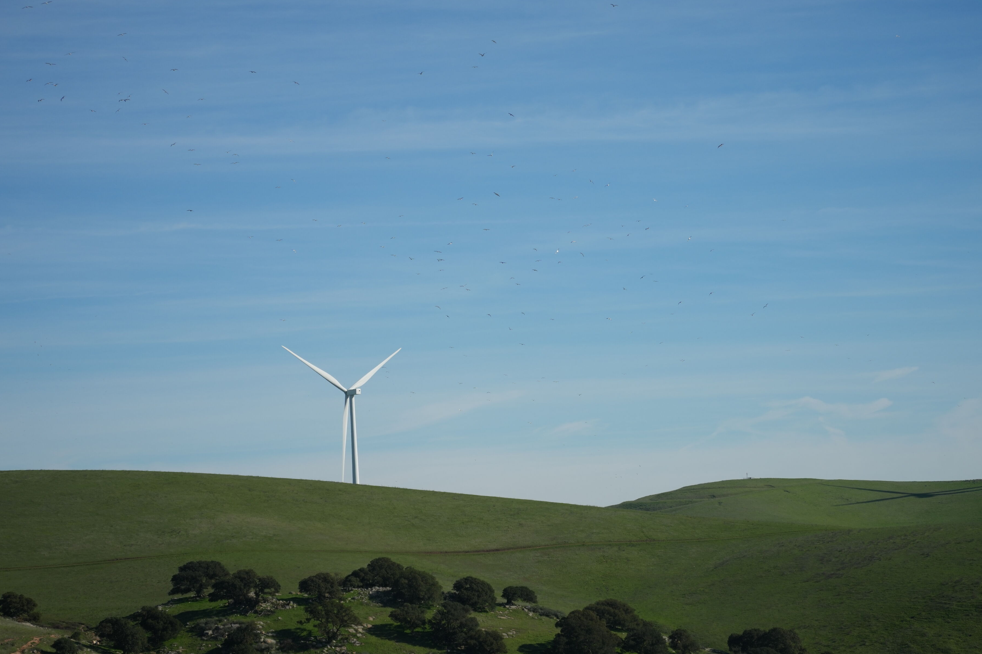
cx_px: 521
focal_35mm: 109
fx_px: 2973
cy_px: 341
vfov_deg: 12.6
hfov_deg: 18.8
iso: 400
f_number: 6.3
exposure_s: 1/2500
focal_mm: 91
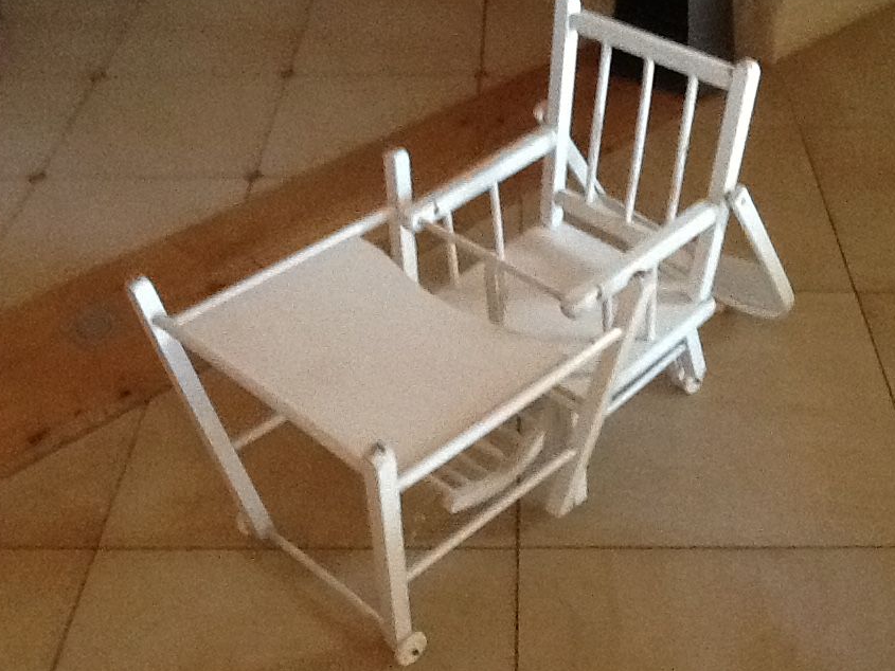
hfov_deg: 38.1
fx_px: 1293
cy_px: 336
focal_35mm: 50
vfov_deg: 29.1
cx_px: 500
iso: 320
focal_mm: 2.03
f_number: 2.4
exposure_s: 1/30
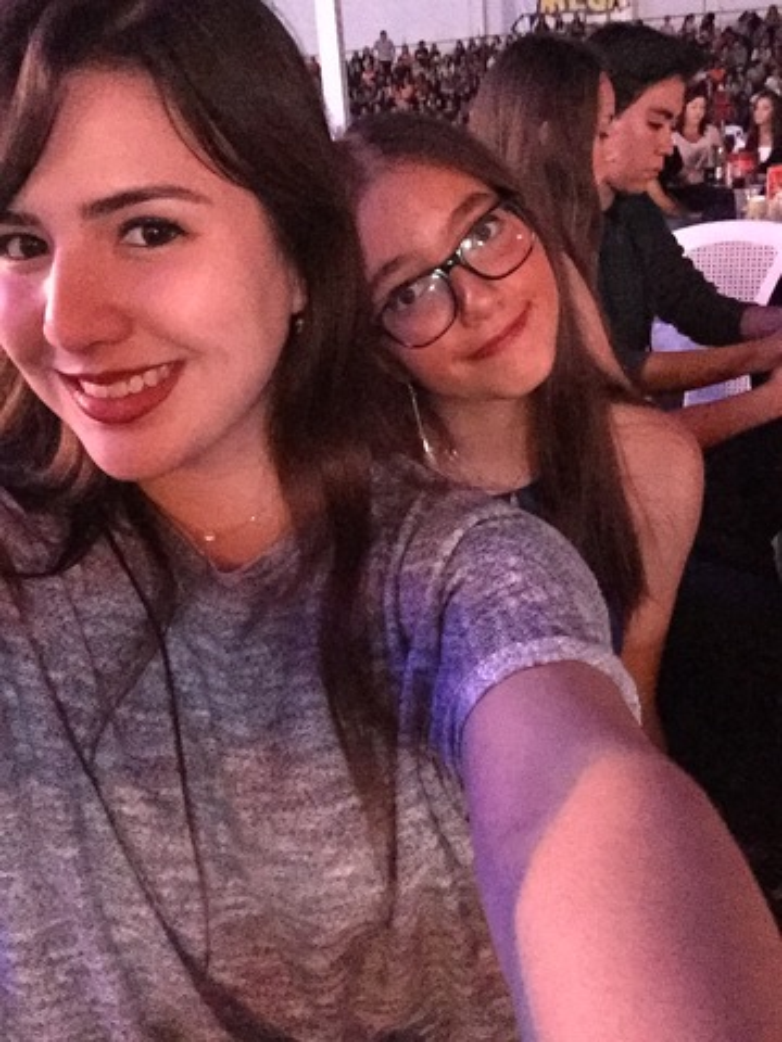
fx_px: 934
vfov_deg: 58.4
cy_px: 521
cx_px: 391
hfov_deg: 45.4
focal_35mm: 31
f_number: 2.2
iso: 1600
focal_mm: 2.65
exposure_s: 1/15
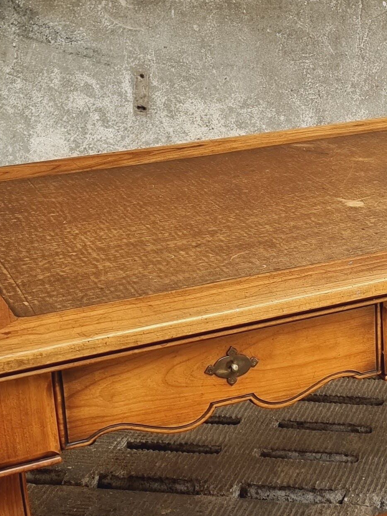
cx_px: 442
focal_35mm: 77
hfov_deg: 18.3
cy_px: 275
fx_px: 1148
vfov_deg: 25.3
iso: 50
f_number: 1.8
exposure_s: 1/100
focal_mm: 6.7
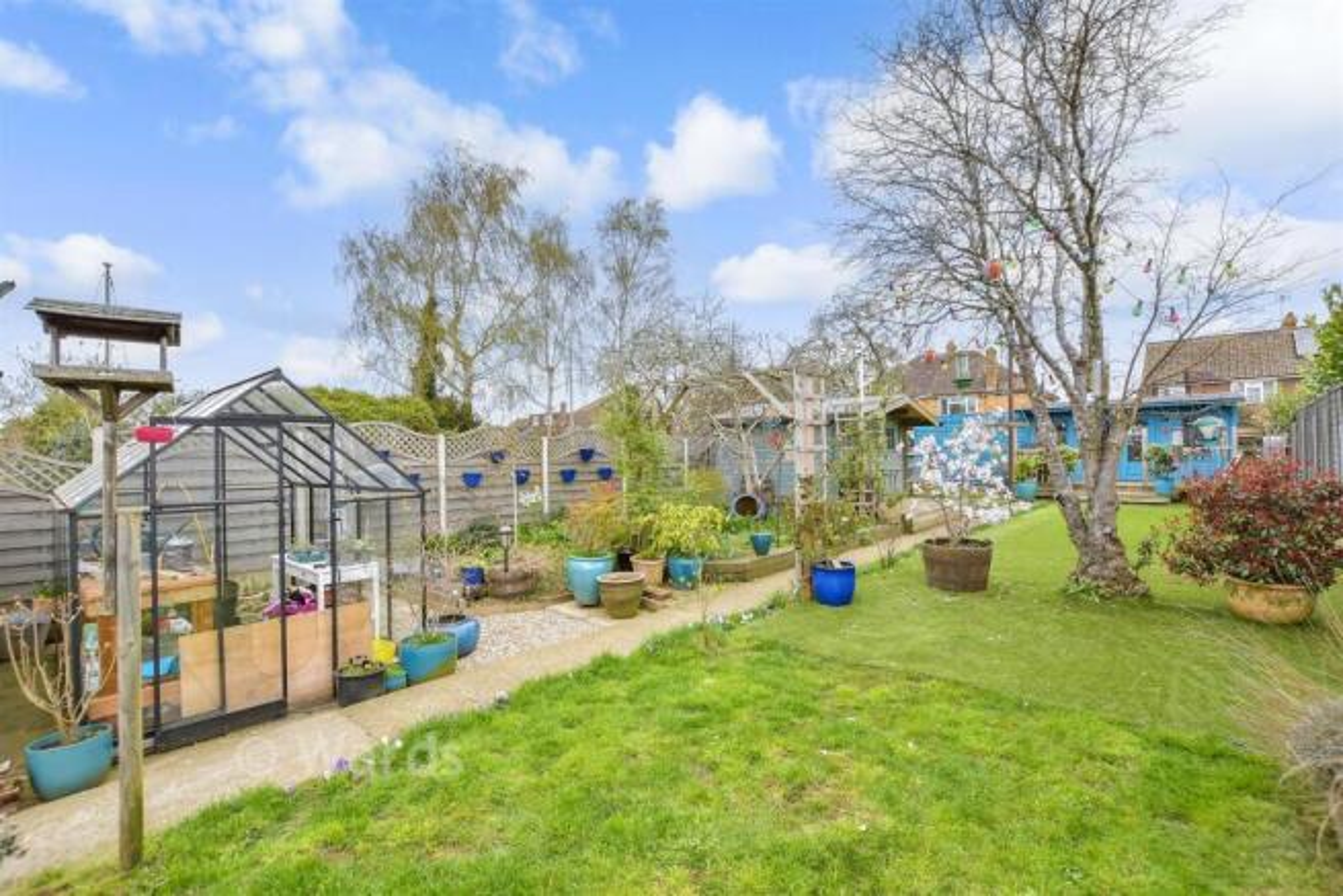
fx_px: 560
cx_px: 672
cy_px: 448
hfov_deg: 100.4
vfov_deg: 77.4
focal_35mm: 15
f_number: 8
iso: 320
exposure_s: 1/160
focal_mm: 10
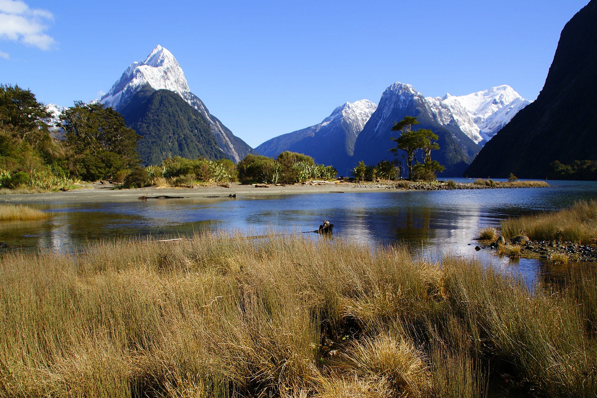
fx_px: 448
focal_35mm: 27
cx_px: 298
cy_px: 199
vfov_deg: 47.9
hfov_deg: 67.4
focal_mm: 18
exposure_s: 1/200
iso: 100
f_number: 7.1
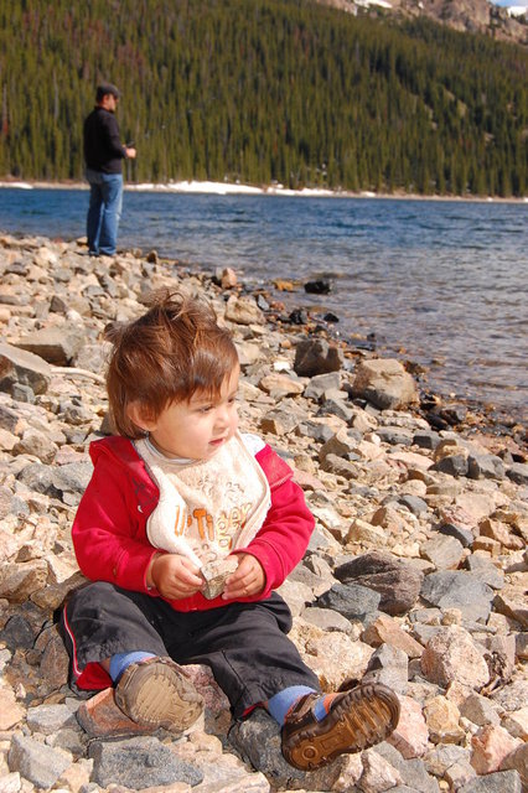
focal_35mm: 57
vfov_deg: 35.1
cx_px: 264
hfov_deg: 23.8
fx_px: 1255
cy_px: 396
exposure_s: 1/500
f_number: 11
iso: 400
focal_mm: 38
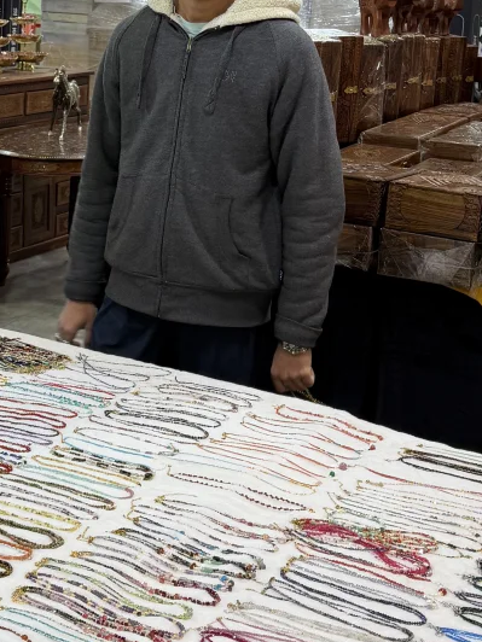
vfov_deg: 29.5
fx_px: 1207
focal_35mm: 65
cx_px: 72
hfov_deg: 22.2
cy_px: 182
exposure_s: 1/100
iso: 64
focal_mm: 6.76
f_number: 1.78
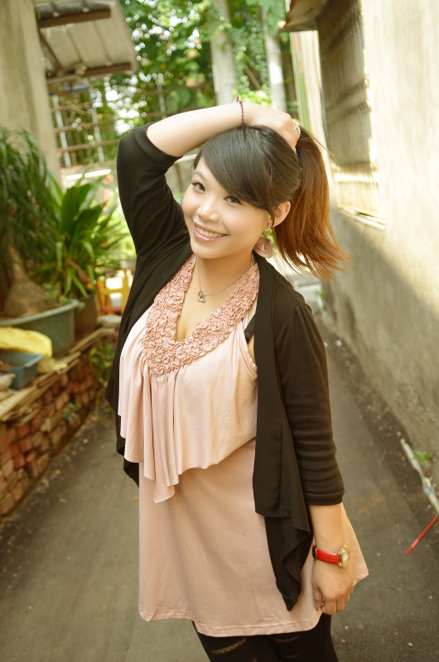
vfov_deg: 49.6
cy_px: 331
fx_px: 716
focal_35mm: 39
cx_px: 220
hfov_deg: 34.1
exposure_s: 1/200
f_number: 2.8
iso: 100
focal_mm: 26
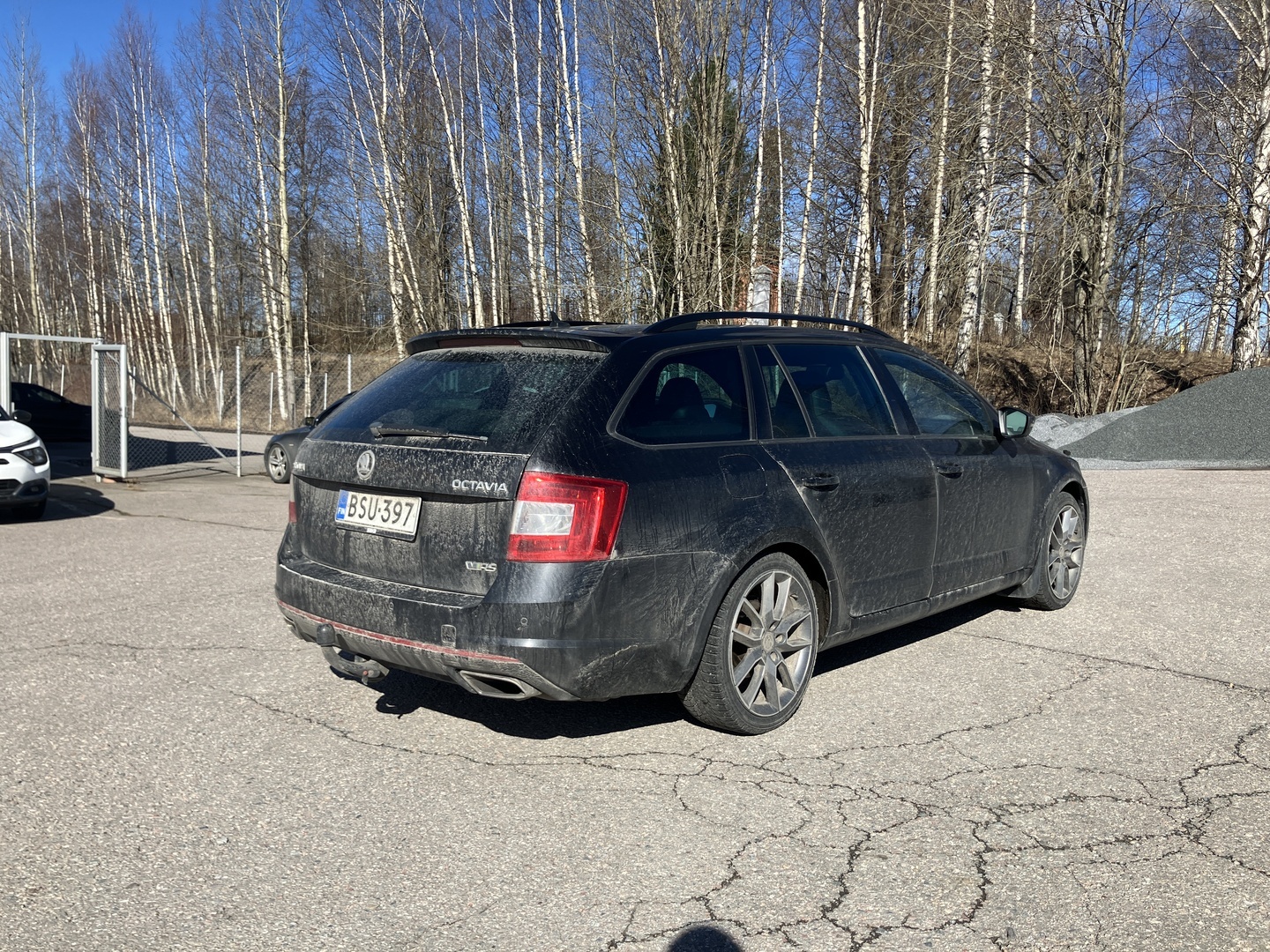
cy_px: 476
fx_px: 1027
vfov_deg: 49.7
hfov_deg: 63.4
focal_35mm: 28
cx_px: 635
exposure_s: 1/1567
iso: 32
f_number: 1.8
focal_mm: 3.99
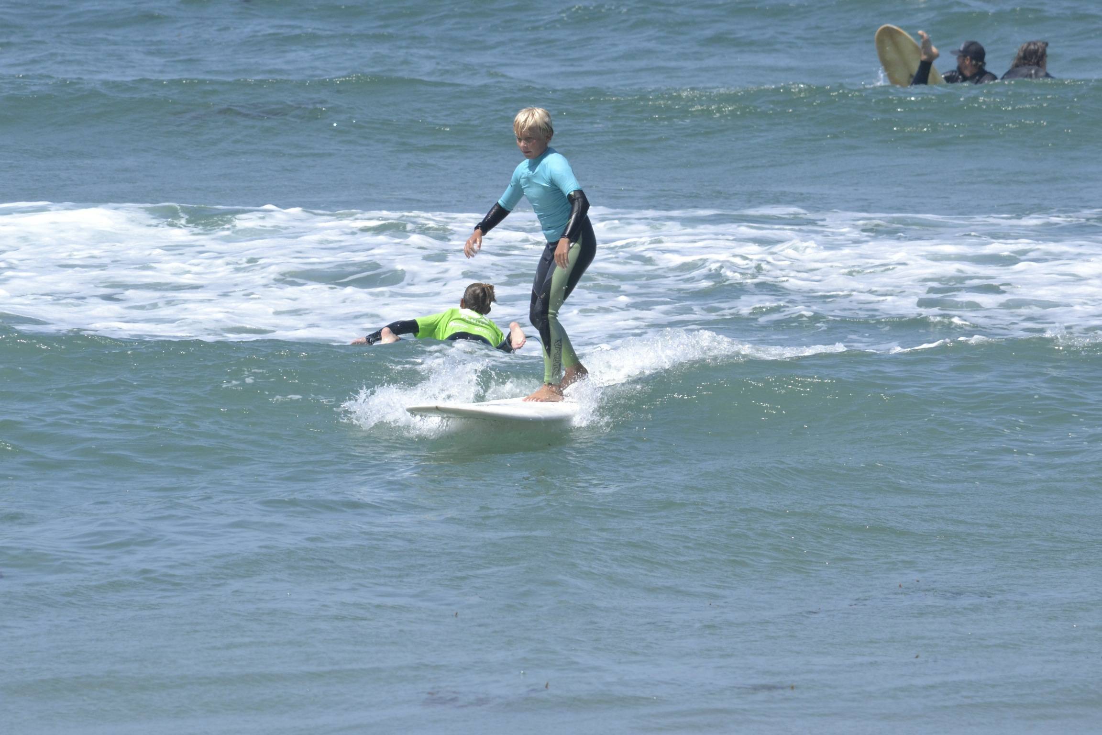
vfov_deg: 3.1
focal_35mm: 450
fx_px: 13774
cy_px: 368
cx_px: 551
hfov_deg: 4.6
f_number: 10
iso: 800
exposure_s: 1/2000
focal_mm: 300
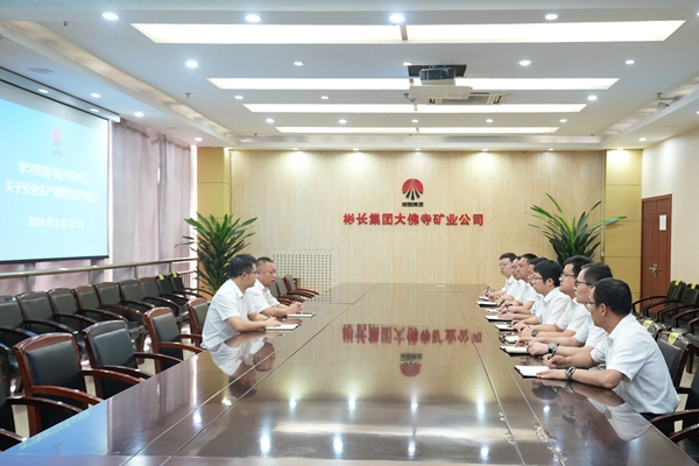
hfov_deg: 55.8
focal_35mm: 34
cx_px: 350
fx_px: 660
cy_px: 233
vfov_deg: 38.9
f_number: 4.5
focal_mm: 34
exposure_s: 1/60
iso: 2500
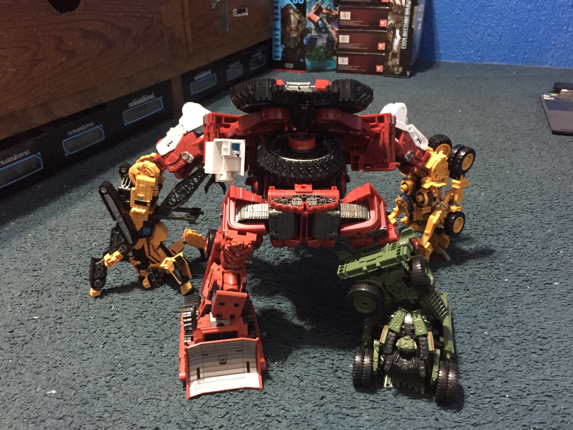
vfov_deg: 48.2
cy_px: 215
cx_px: 286
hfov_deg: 61.7
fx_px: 480
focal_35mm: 29
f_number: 2.2
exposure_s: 1/15
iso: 640
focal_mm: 4.15
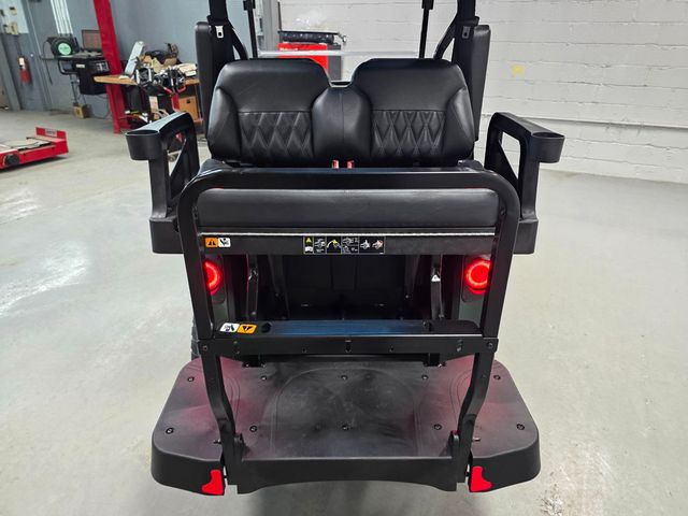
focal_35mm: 23
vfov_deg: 58.9
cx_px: 344
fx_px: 457
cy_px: 258
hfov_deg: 73.9
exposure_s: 1/120
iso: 200
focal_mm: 6.3
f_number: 1.7
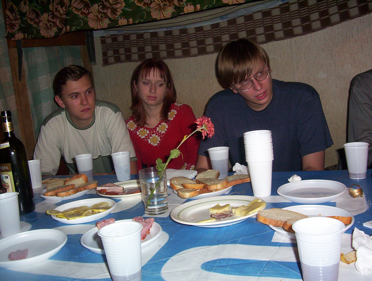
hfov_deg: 43.8
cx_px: 186
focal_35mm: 43
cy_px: 140
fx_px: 463
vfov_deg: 33.7
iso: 140
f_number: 2.73
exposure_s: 1/60
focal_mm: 5.77
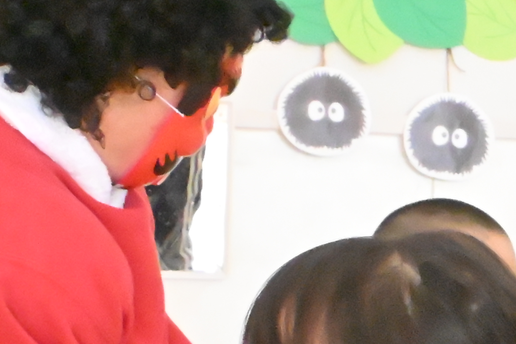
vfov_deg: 6.1
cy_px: 604
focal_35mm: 220
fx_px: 3158
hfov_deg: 8.9
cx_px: 926
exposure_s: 1/1250
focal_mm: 32.5
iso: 20000
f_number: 11
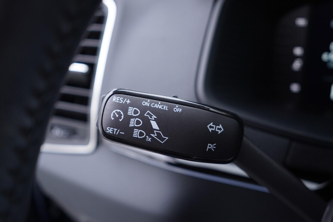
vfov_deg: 36.9
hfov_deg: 53.1
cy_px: 111
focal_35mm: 36
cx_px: 166
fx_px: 333
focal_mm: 24
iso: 200
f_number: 2.8
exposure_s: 1/40
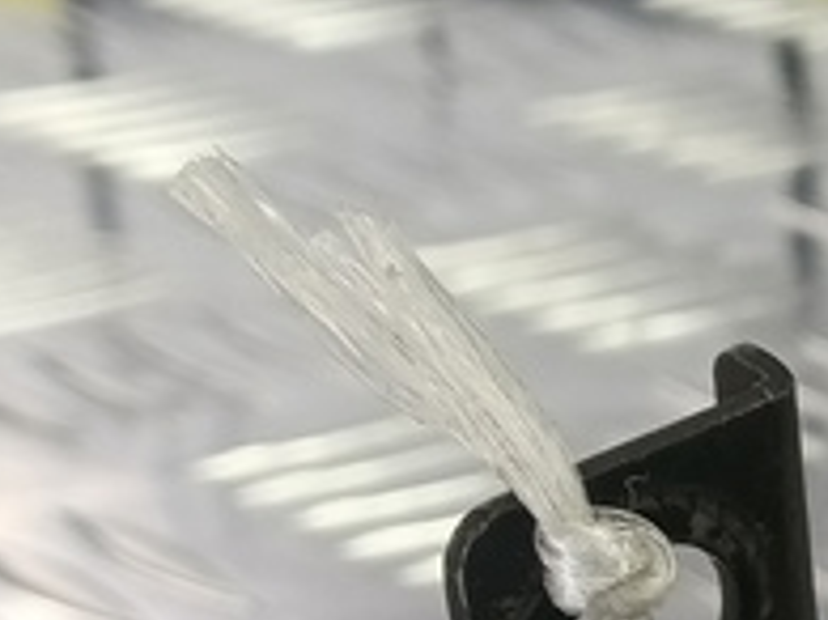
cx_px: 1495
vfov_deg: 11.6
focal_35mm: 121
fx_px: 2892
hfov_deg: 14.3
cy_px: 964
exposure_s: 1/50
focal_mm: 4.11
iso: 125
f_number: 1.6
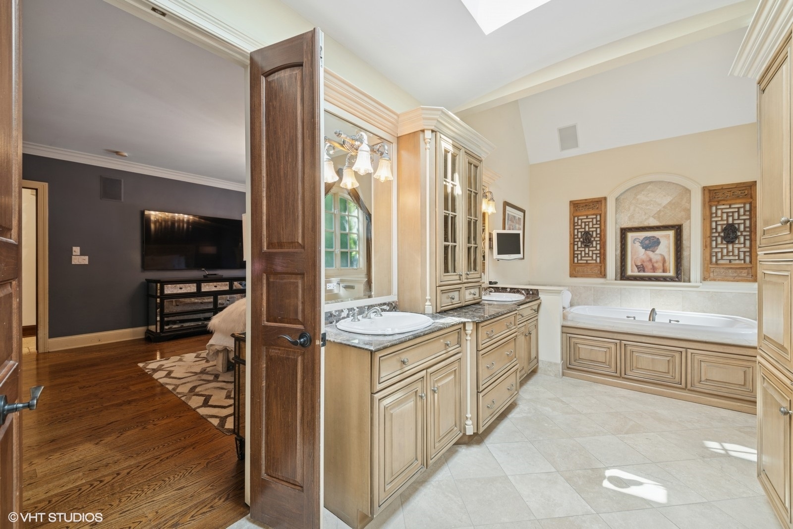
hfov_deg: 104.3
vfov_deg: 81.2
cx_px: 396
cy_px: 264
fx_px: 308
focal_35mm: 14
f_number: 10
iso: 100
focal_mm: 14
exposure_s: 1/4
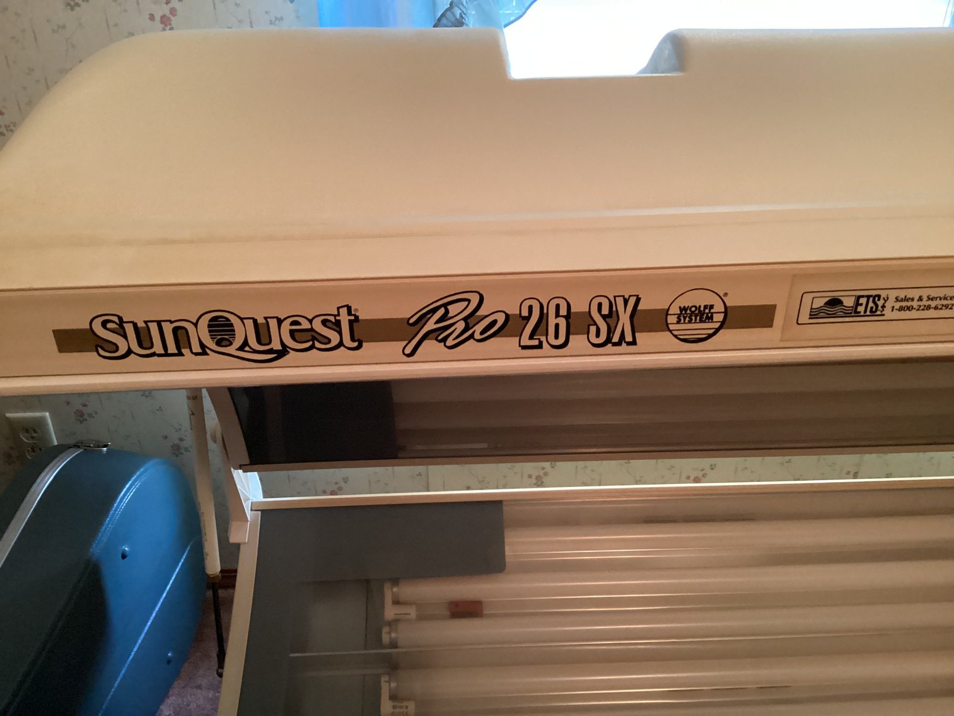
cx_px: 477
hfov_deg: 58.3
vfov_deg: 45.4
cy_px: 358
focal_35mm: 31
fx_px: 854
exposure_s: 1/30
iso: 640
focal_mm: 3.3
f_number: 2.4
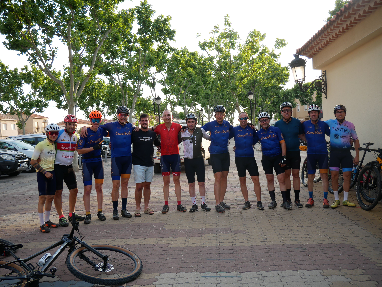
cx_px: 191
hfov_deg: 51.3
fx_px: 397
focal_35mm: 36
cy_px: 144
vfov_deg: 39.7
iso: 200
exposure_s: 1/160
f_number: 4.5
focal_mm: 18
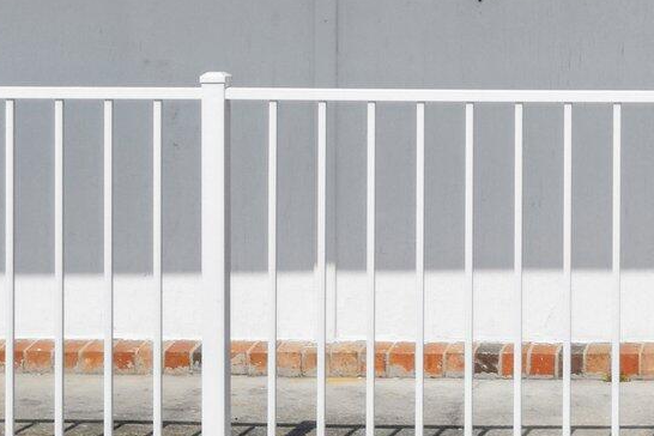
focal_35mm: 135
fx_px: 2452
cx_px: 903
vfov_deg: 10.0
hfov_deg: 14.4
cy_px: -41
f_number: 10
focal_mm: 24
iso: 200
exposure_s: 1/320
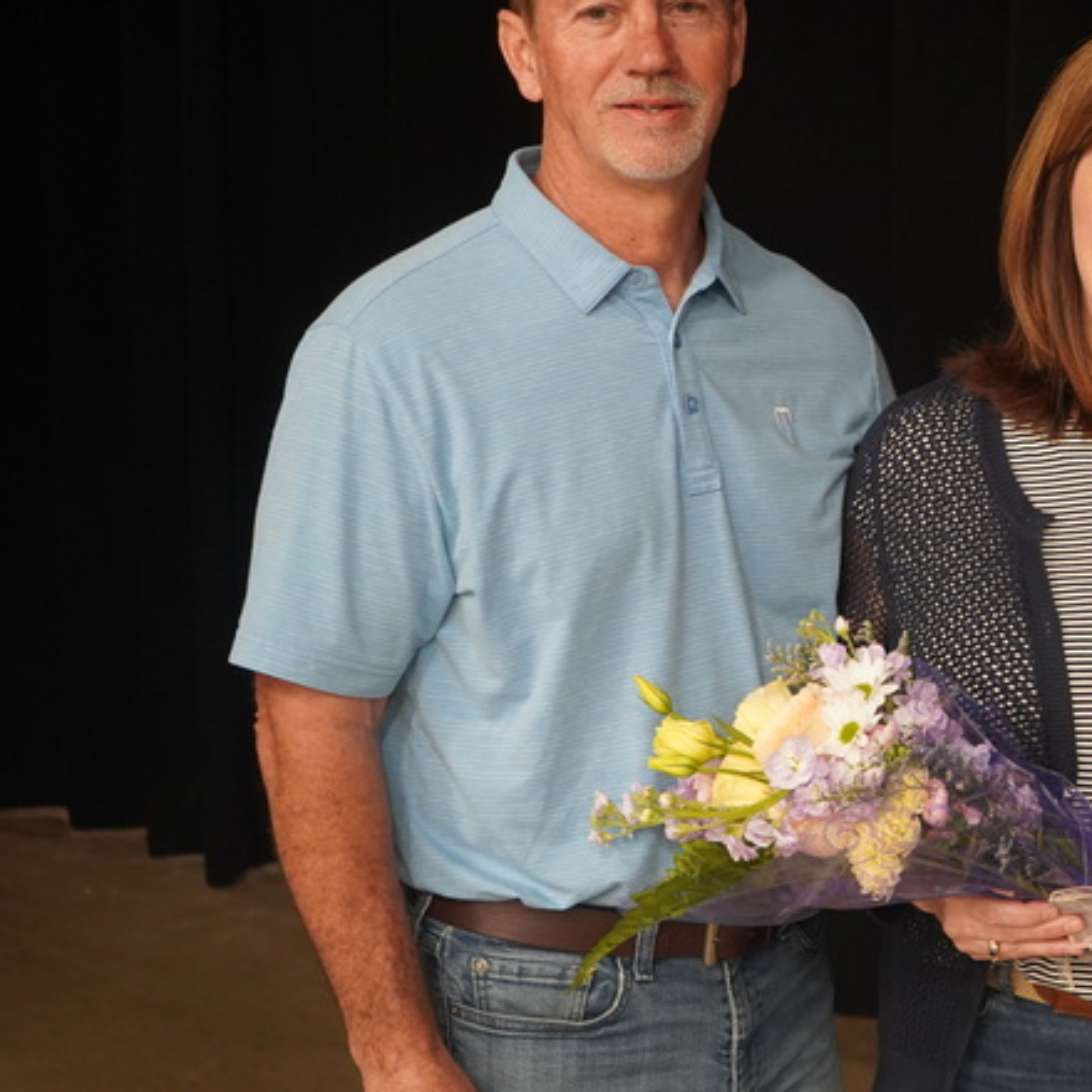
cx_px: 1176
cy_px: 458
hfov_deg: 19.6
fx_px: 3034
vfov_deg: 20.4
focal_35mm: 85
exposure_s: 1/160
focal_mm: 43
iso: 2500
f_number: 4.5
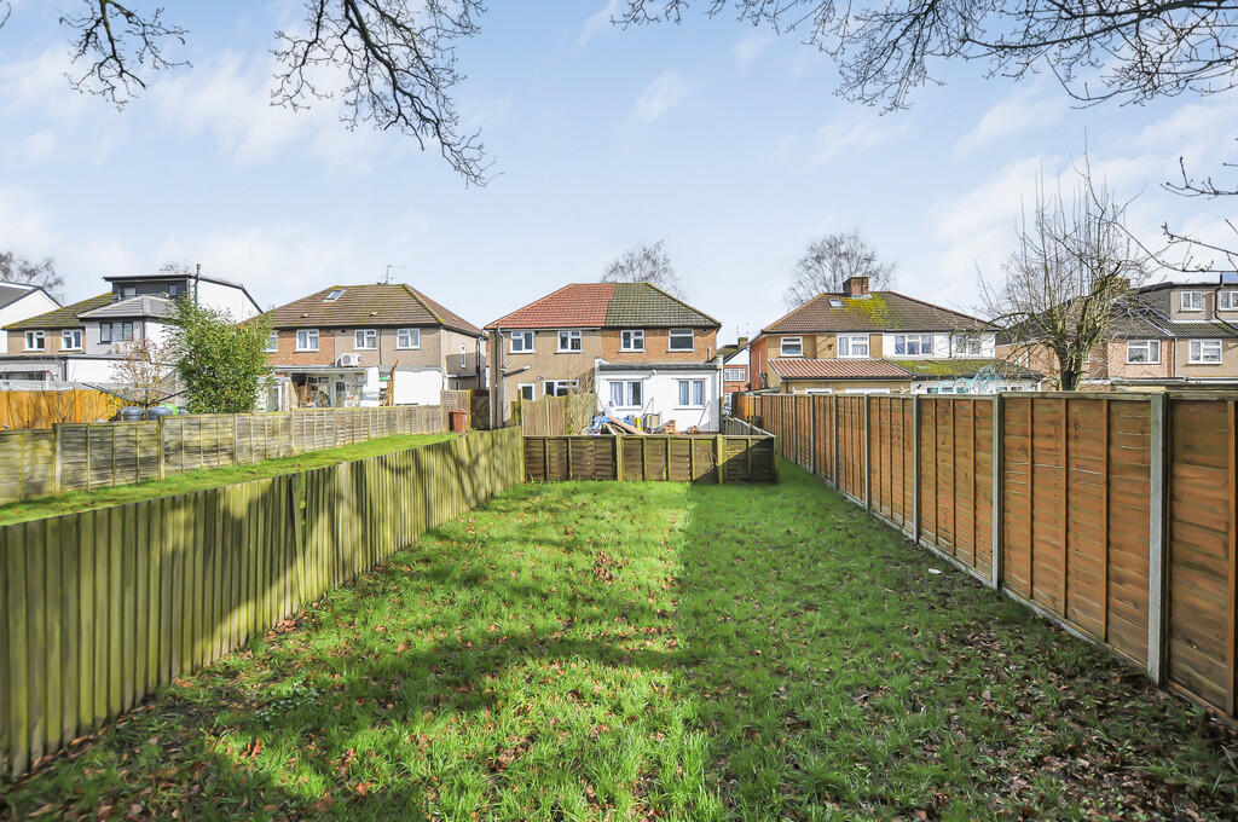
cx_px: 619
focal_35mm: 15
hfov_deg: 100.5
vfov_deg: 77.2
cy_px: 411
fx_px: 515
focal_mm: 10
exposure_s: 1/400
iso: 200
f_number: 5.6
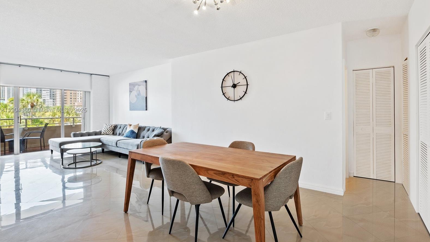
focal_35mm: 16
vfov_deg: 67.0
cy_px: 110
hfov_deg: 99.4
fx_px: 182
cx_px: 218
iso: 200
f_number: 8
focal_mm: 10
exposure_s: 1/4
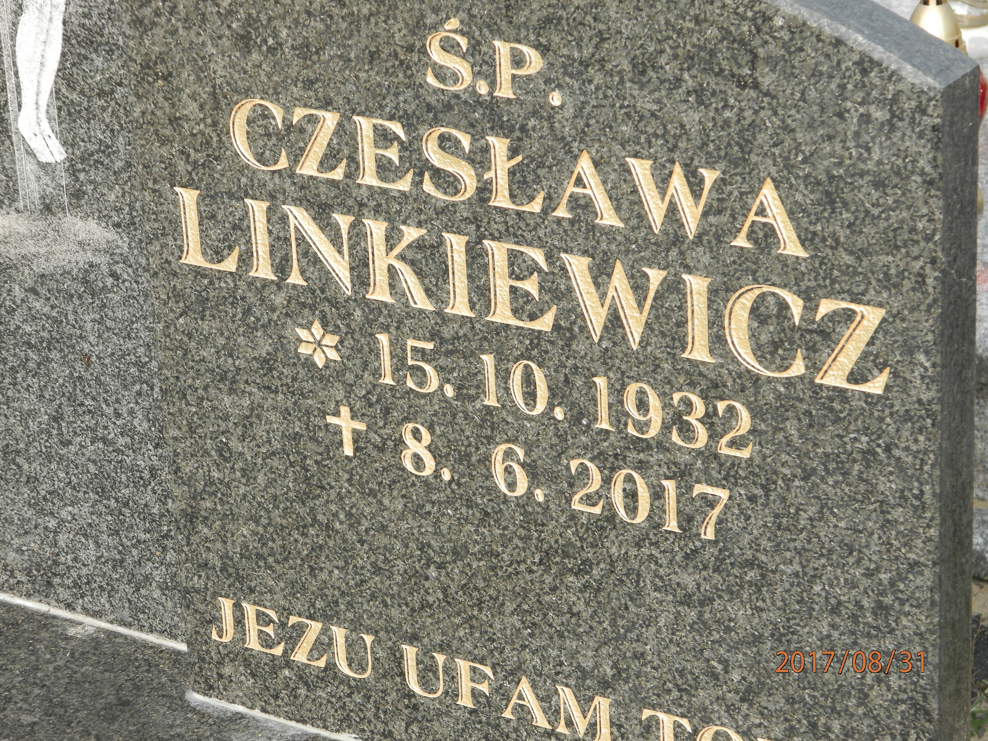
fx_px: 3025
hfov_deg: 18.5
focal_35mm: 106
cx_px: 494
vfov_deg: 14.0
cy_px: 370
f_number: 4.5
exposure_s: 1/250
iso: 80
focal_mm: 19
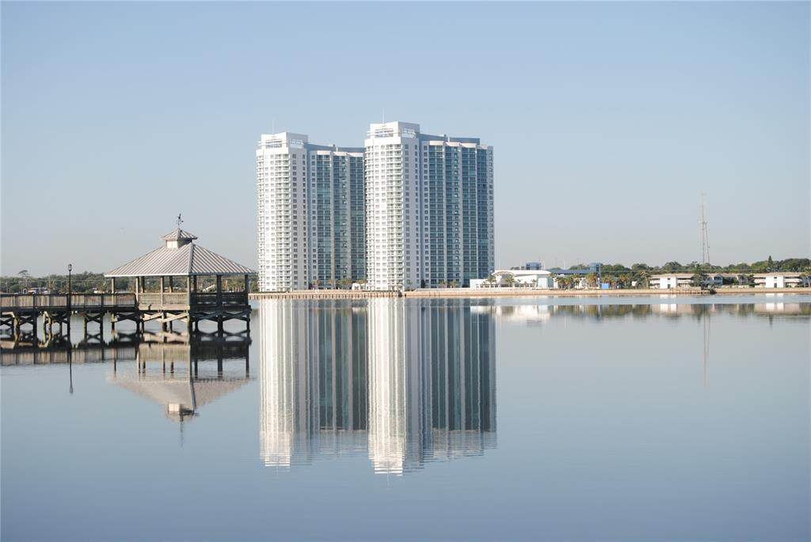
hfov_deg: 24.6
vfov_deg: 16.6
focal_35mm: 82
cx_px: 406
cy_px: 271
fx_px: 1860
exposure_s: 1/250
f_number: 8
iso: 100
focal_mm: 55
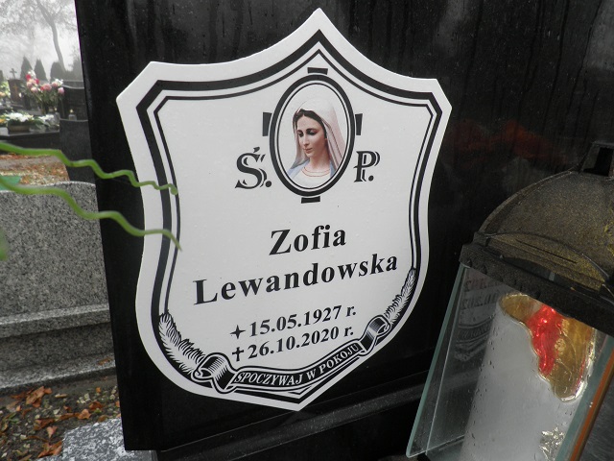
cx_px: 307
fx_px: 426
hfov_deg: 71.6
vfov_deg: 56.8
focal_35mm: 24
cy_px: 230
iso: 64
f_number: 3.3
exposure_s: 1/50
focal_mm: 4.3
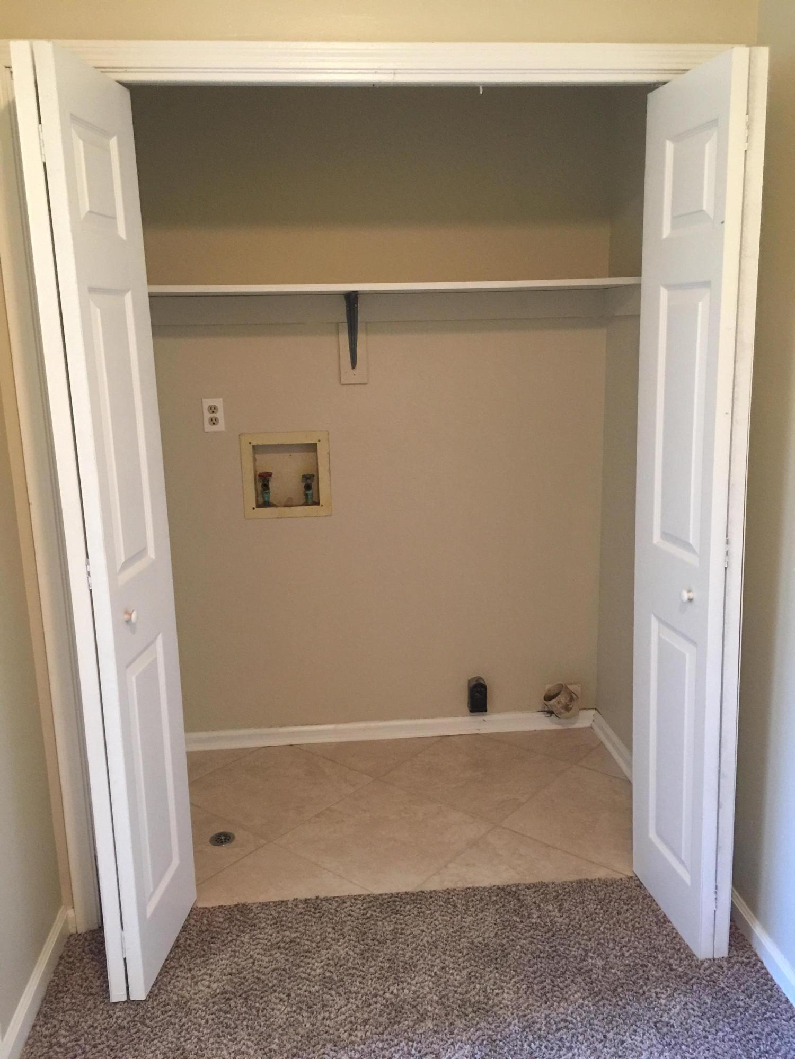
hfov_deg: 48.2
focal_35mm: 29
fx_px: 888
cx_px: 398
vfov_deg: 61.7
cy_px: 530
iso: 100
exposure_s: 1/15
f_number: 2.2
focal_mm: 4.15
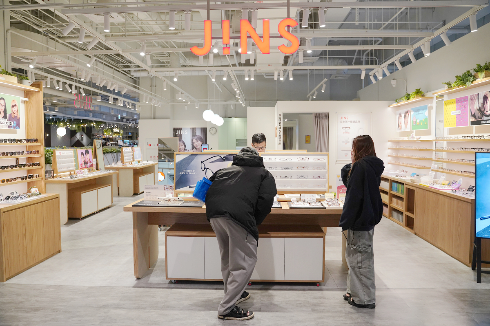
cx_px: 245
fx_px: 395
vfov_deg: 45.0
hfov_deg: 63.7
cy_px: 163
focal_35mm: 29
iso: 1000
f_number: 4
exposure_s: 1/160
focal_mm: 29
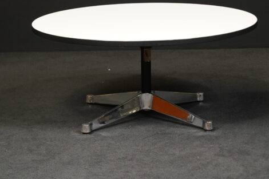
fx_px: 1001
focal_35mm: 134
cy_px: 66
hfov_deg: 15.3
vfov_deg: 10.2
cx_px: 153
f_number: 7.1
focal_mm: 105
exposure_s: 1/100
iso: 5000
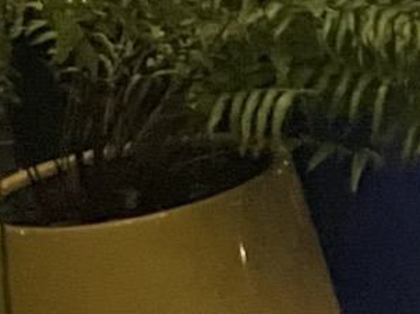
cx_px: 1298
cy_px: -381
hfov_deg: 9.0
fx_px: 2097
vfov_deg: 8.0
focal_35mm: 173
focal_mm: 4.2
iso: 800
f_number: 1.6
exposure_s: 1/25
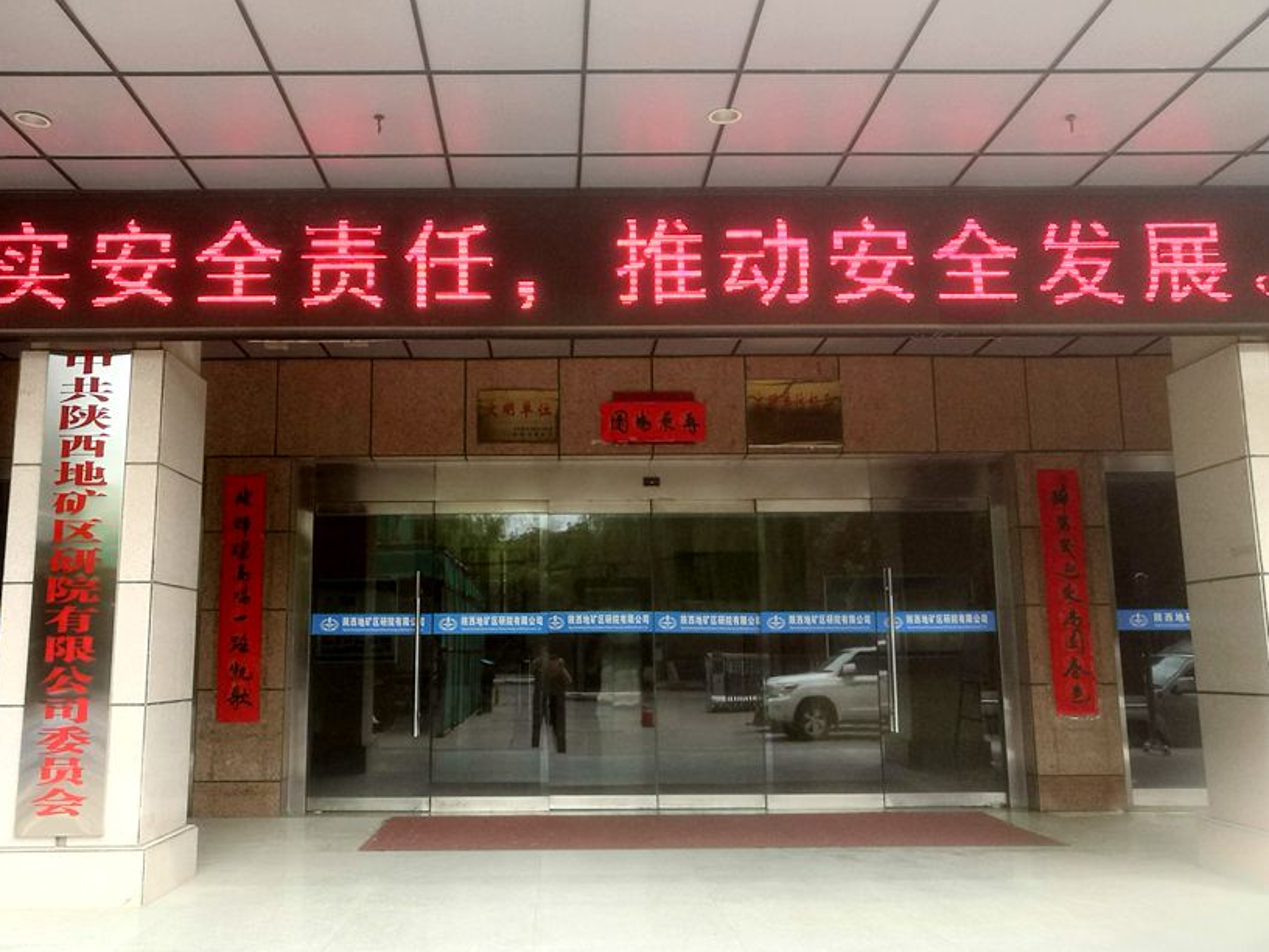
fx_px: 1173
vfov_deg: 44.1
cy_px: 449
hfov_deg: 56.7
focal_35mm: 32
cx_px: 571
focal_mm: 3.95
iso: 50
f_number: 1.8
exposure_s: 1/126
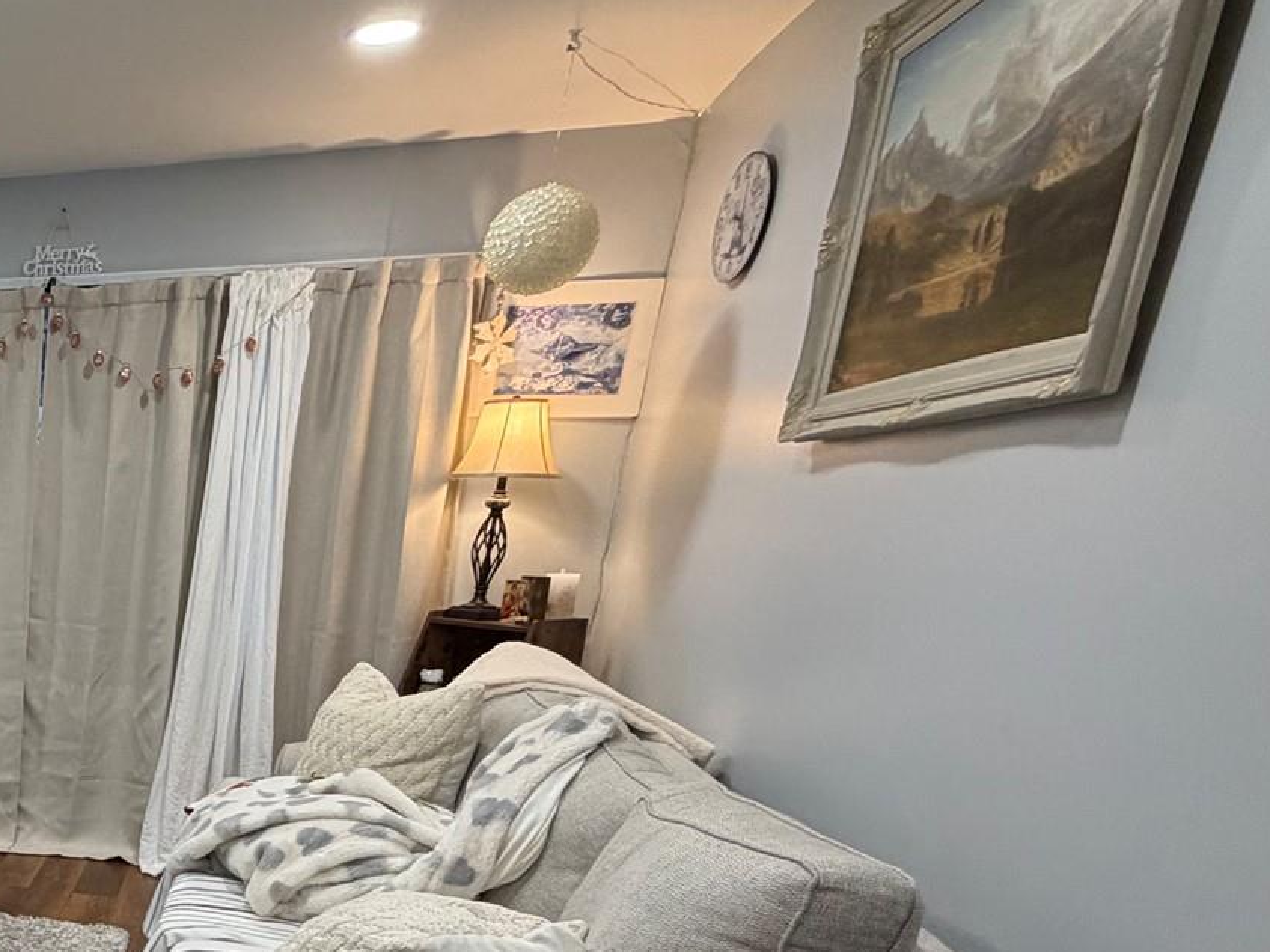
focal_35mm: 34
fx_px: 1247
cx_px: -232
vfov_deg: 39.1
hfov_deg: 39.8
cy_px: 842
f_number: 2.2
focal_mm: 2.22
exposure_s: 1/60
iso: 200
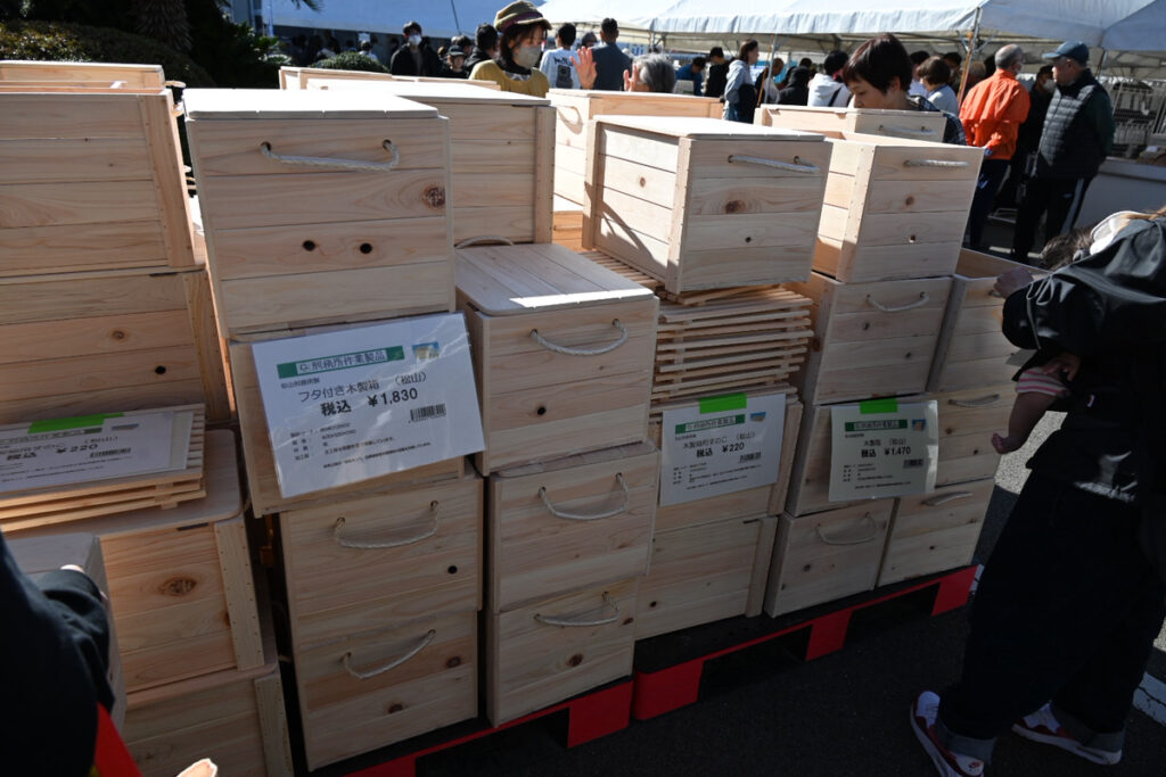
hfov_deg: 73.7
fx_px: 777
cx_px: 583
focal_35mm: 24
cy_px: 388
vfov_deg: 53.1
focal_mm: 24
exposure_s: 1/320
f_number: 6.3
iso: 100
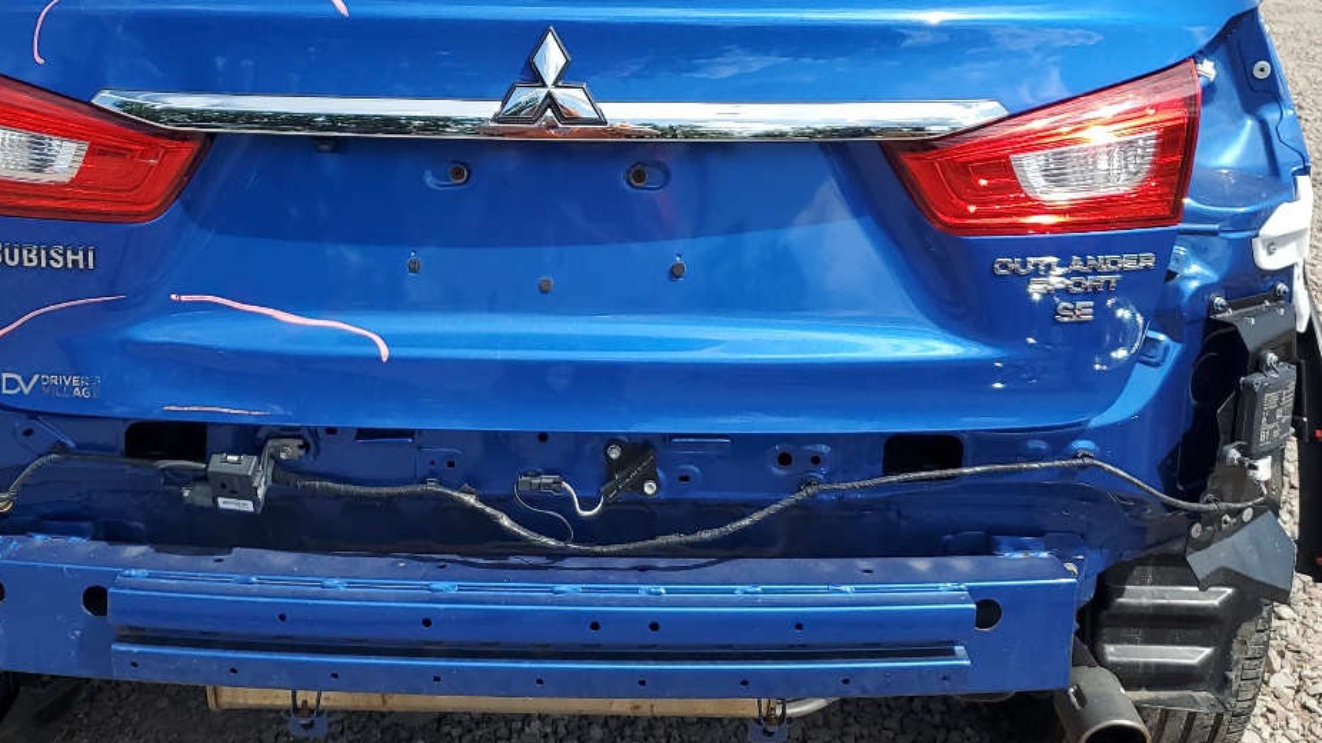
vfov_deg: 24.1
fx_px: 1717
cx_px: 557
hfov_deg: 42.0
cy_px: 181
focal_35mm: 49
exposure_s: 1/2500
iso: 50
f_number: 1.5
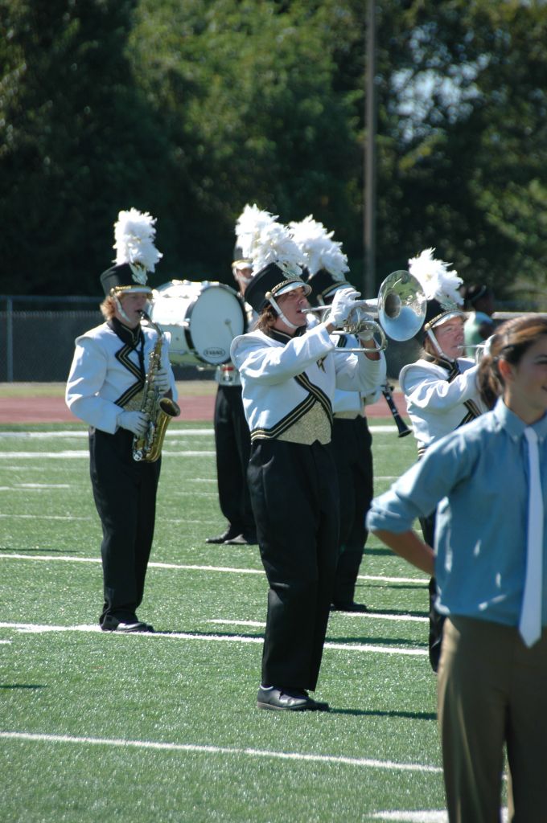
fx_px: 6856
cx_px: 274
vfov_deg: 6.9
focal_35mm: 300
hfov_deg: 4.6
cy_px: 412
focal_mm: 200
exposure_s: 1/400
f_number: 5.6
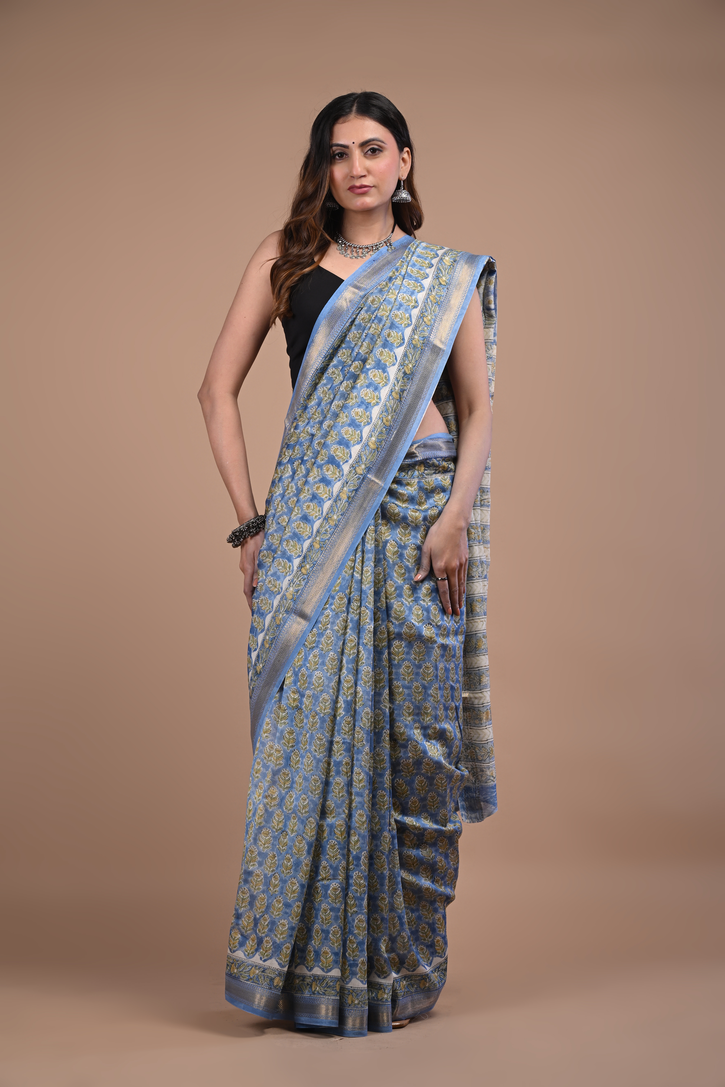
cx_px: 362
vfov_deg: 28.8
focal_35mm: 70
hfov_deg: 19.5
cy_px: 544
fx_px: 2114
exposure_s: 1/125
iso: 200
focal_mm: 70
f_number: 9
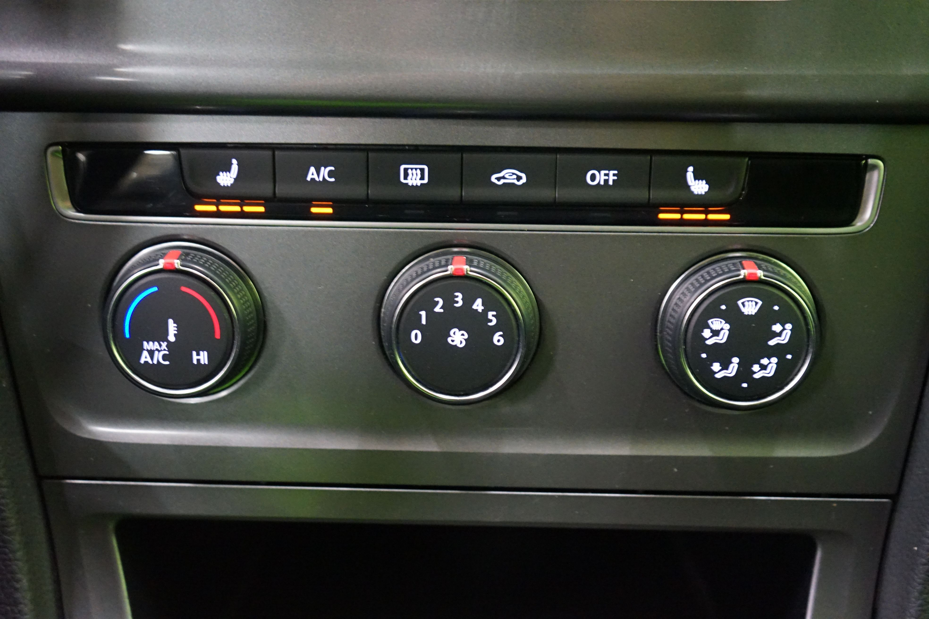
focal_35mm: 39
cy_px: 310
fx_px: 1006
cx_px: 464
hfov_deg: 49.6
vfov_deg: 34.2
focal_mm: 39
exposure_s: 1/10
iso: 6400
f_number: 4
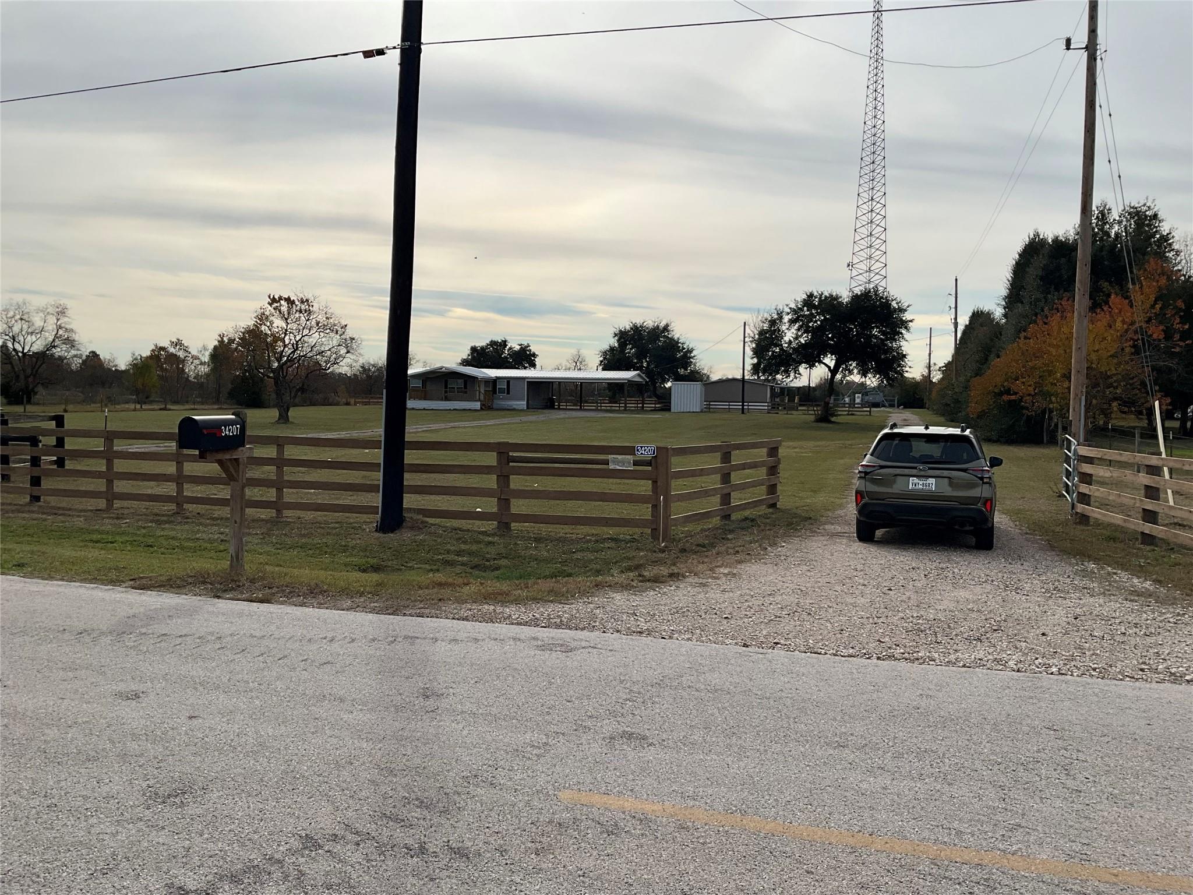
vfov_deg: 48.2
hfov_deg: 61.7
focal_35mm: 29
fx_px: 999
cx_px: 596
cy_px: 448
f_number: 1.8
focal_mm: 3
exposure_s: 1/4065
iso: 25
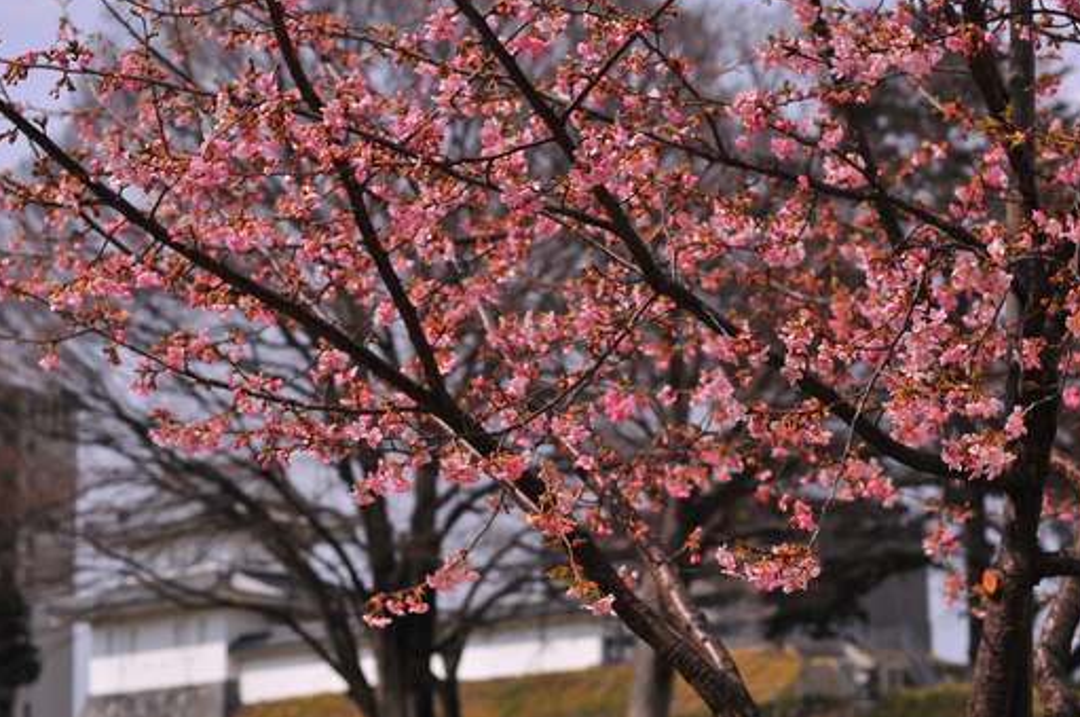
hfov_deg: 21.7
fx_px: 2816
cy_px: 354
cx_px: 499
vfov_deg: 14.5
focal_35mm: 94
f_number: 4
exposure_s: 1/5000
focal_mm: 50
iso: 200
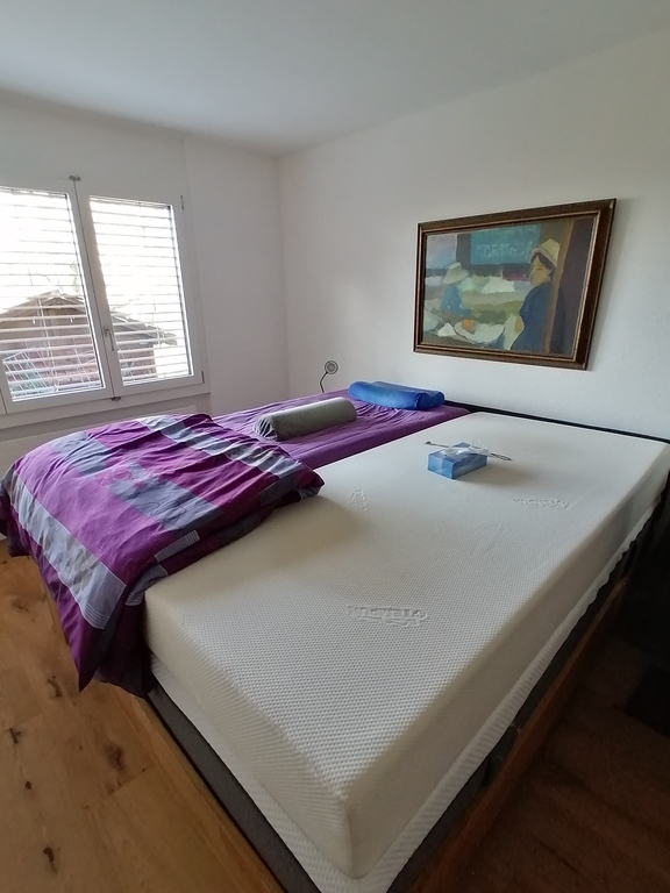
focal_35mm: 17
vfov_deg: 91.0
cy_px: 446
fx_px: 439
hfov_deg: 74.7
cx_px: 335
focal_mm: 2.84
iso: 250
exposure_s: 1/33.3
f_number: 2.4
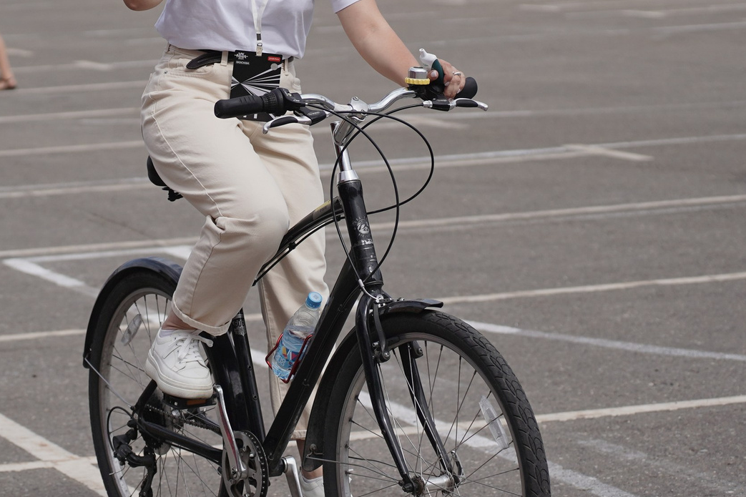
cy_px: 74
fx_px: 3356
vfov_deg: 8.4
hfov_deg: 12.7
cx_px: 236
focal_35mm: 162
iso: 160
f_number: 2.8
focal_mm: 66
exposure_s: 1/5000
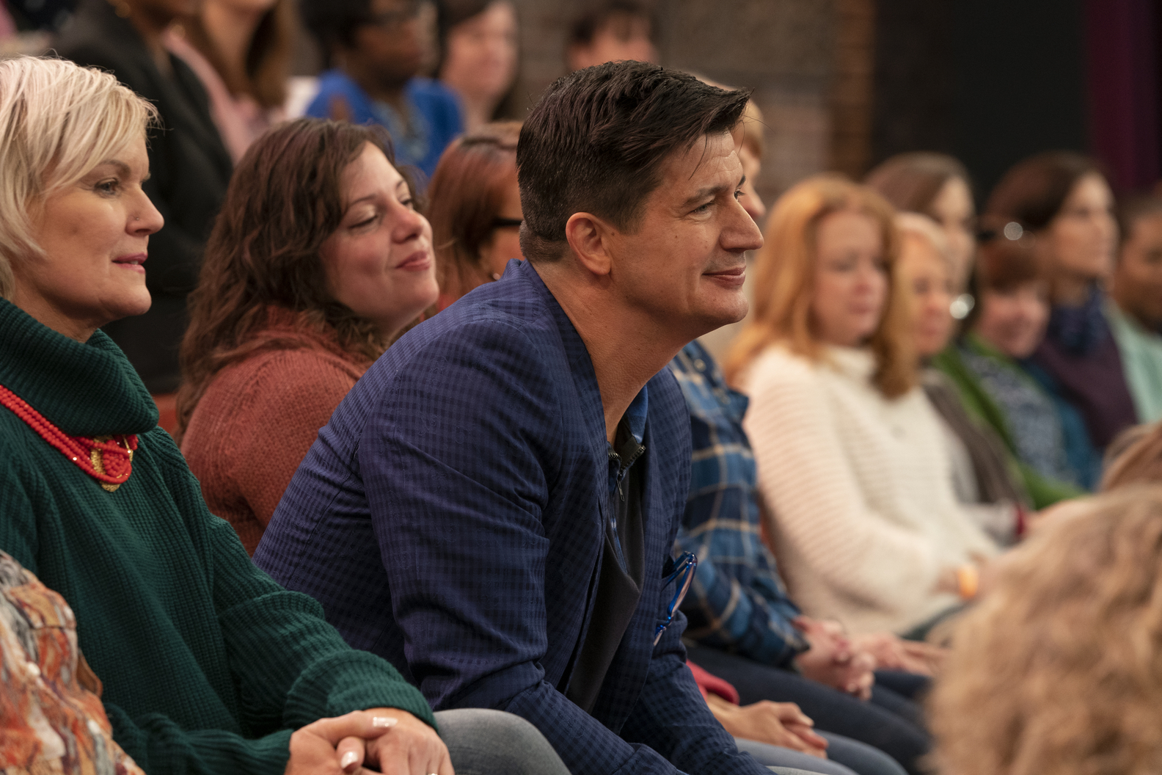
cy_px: 388
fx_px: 6455
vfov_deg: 6.9
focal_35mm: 200
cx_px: 581
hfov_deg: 10.3
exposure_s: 1/125
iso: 2500
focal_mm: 200
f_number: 5.6
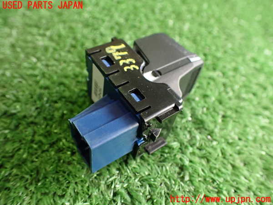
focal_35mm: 30
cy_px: 102
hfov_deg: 60.0
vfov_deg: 46.8
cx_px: 136
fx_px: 237
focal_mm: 5.4
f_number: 2.3
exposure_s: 1/80
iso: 800
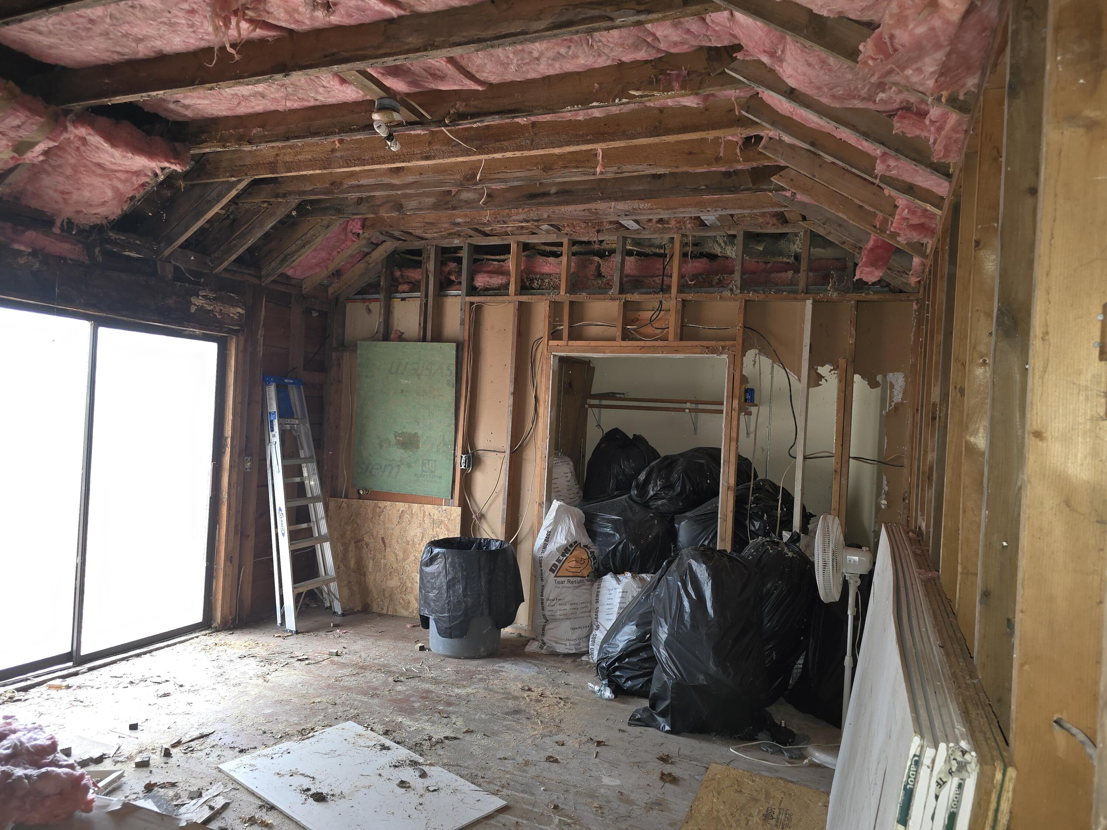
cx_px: 554
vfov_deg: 58.9
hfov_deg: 73.9
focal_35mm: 23
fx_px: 736
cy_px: 415
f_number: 1.7
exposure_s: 1/12
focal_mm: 6.3
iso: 160
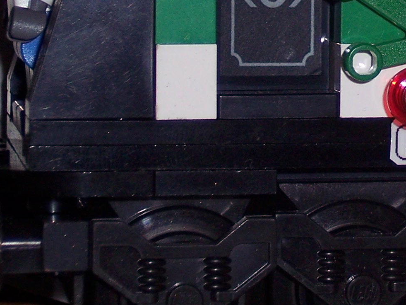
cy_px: -55
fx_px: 2663
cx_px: 420
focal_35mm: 227
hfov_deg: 8.7
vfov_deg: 6.5
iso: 100
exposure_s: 1/90
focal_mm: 16
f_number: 4
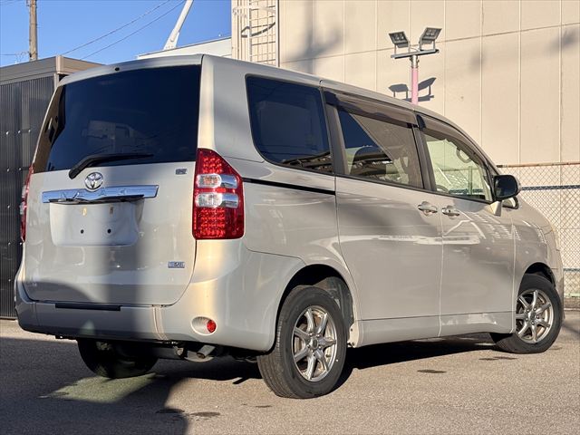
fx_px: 871
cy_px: 218
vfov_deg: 28.0
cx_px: 290
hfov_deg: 36.8
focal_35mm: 52
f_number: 1.6
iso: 40
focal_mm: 5.96
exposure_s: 1/2933
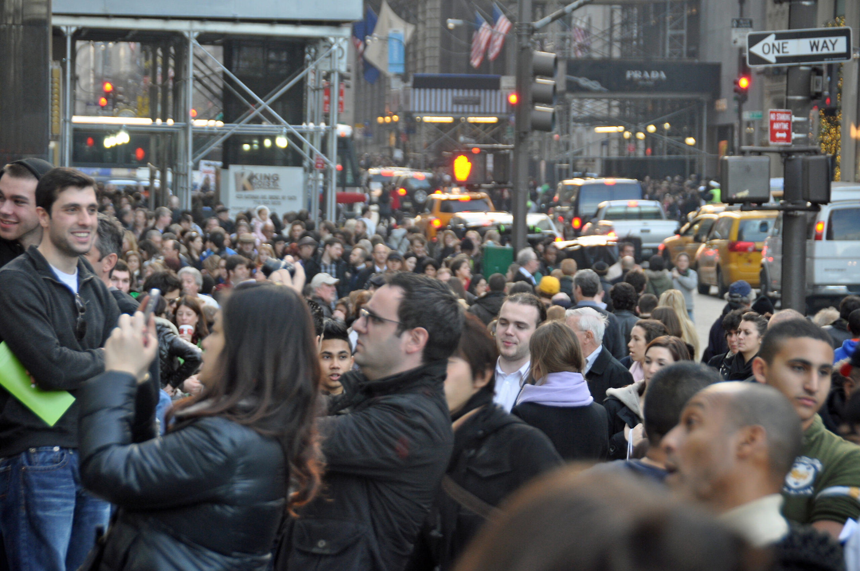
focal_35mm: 195
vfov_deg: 7.0
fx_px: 4652
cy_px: 286
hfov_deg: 10.6
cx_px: 430
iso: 400
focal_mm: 130
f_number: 6
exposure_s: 1/60
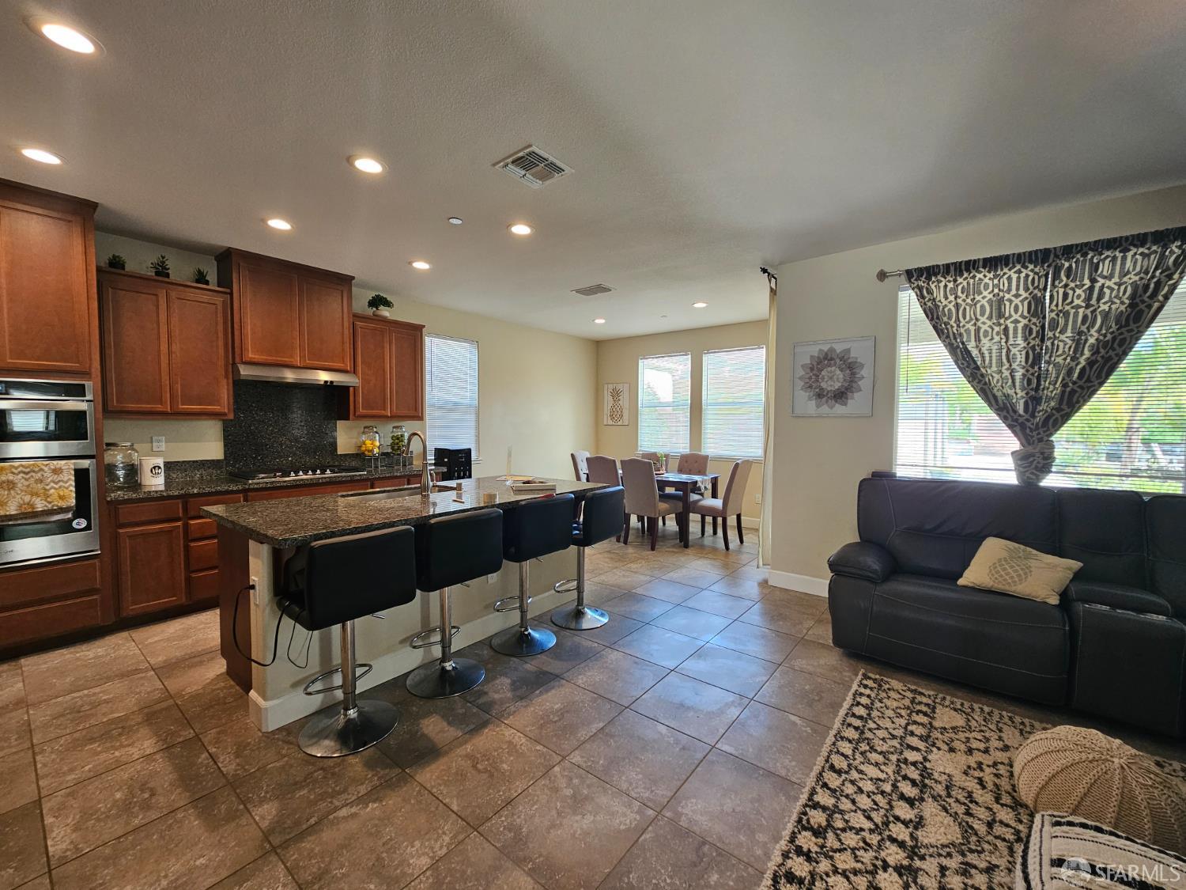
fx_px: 445
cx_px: 593
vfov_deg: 89.9
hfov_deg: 106.2
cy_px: 445
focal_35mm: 13
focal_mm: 2.2
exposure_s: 1/60
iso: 125
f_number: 2.2
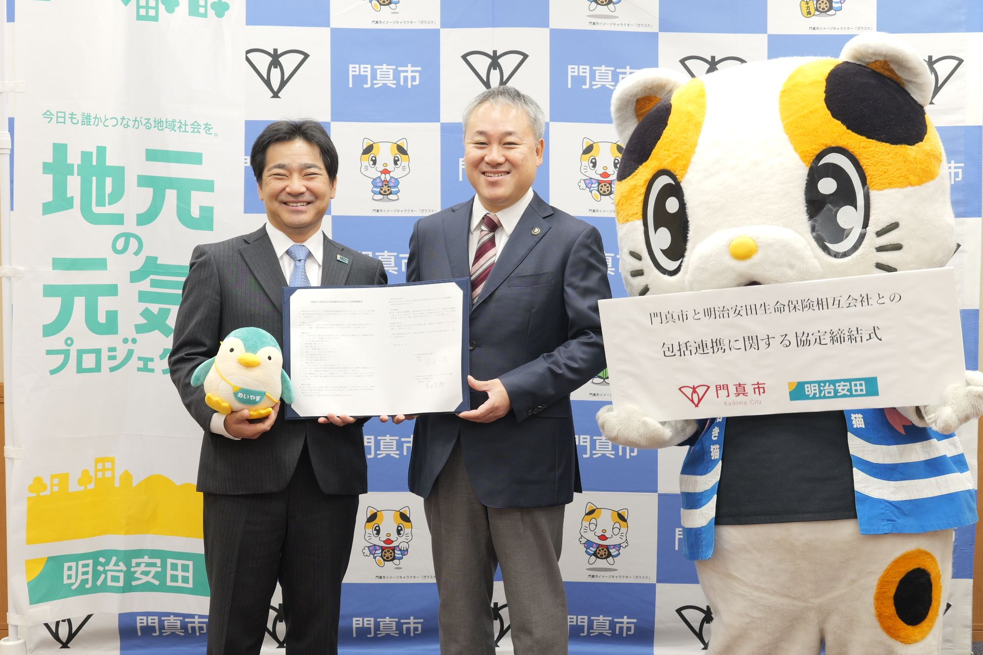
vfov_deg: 37.9
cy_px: 328
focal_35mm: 35
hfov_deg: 54.4
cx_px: 492
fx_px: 956
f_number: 6
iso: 640
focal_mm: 35
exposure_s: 1/40
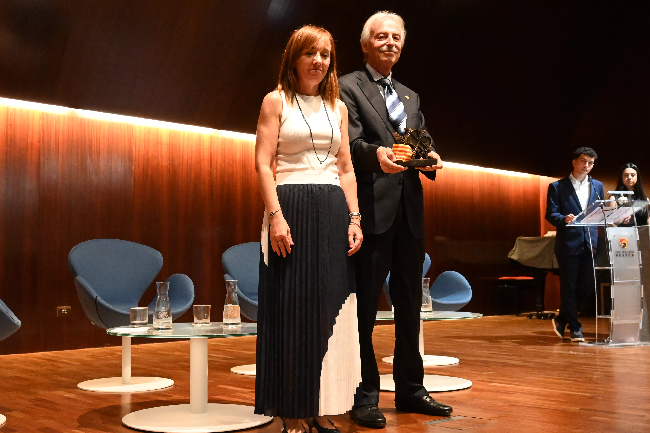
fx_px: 758
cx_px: 293
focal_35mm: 42
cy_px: 203
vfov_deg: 31.9
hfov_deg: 46.3
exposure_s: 1/100
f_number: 5
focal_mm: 24
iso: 6400
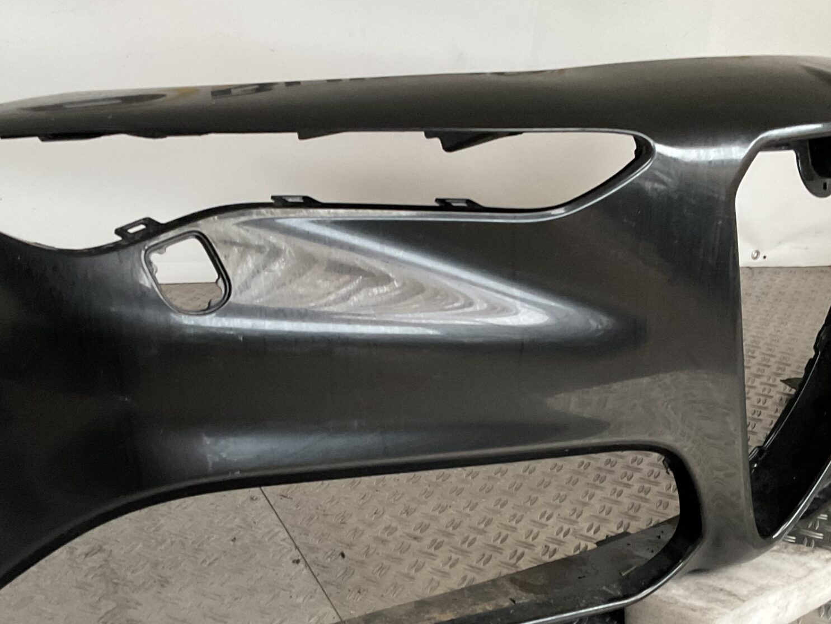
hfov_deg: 38.1
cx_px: 349
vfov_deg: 29.0
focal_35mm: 50
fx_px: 1200
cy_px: 382
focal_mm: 3
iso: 250
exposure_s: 1/25
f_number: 1.8
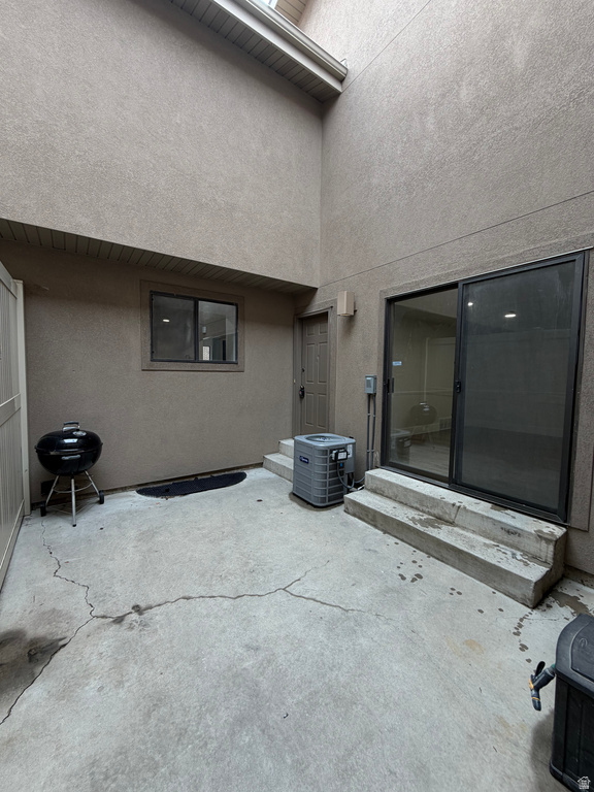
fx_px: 320
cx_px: 297
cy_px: 396
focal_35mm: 14
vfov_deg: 102.1
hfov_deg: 85.7
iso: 40
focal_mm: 2.22
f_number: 2.2
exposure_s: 1/142
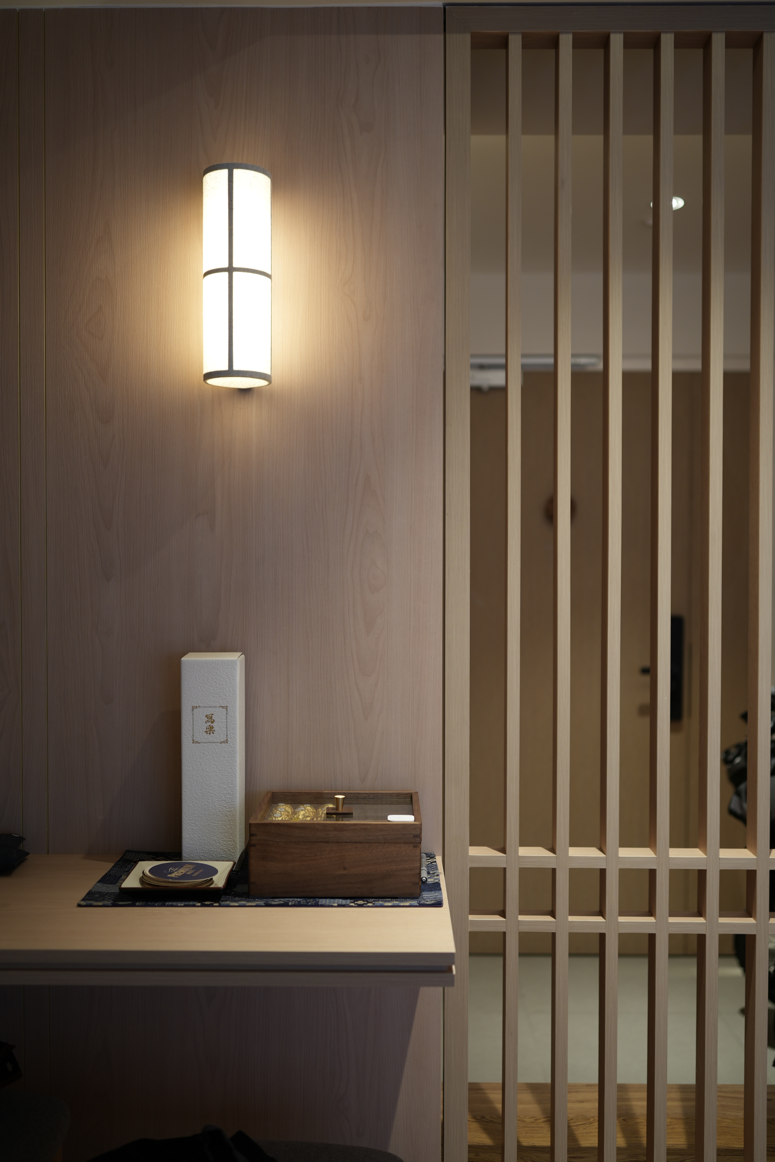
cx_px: 388
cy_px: 581
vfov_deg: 54.4
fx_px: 1130
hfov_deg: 37.9
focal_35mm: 35
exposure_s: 1/40
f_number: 2
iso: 160
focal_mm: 35
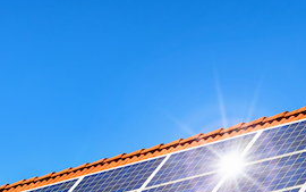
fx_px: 1435
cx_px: 91
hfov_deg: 12.1
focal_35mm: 172
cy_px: 291
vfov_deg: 7.5
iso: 200
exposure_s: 1/320
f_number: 8
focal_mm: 38
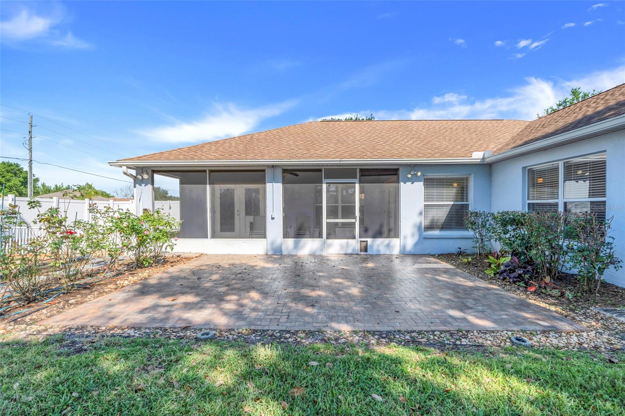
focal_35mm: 16
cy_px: 208
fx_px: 278
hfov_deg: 96.7
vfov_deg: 73.7
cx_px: 312
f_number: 9
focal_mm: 16
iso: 250
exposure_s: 1/50
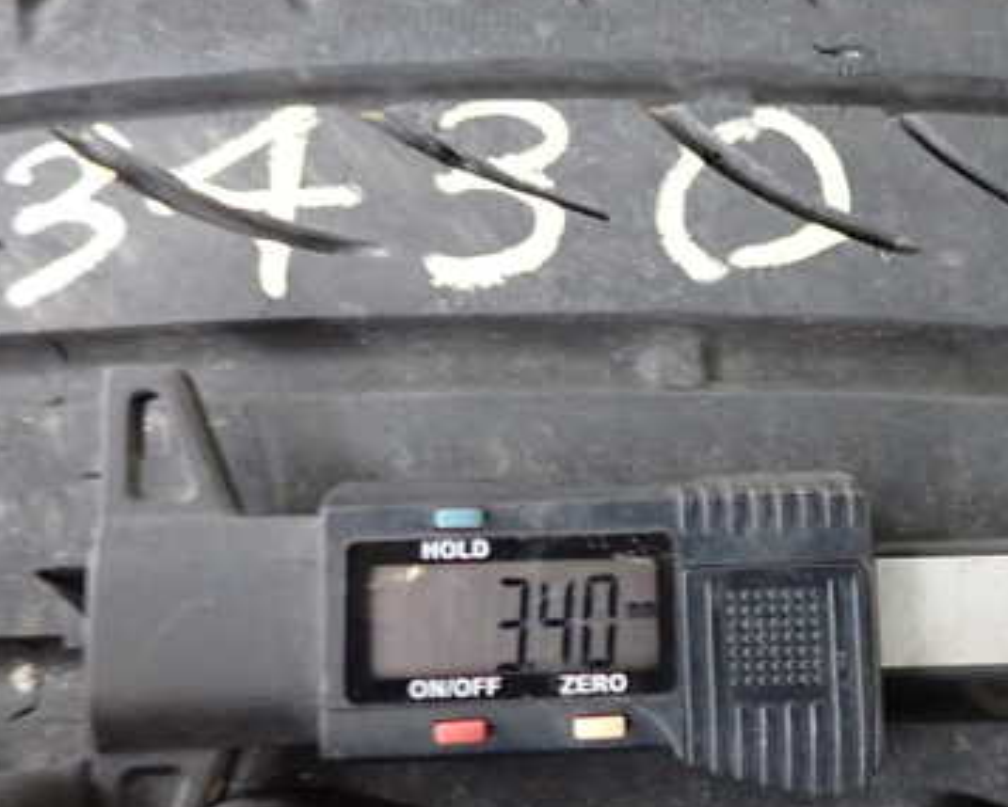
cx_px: 644
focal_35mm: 41
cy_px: 418
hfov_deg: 44.3
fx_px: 1224
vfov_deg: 36.5
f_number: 2
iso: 800
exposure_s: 1/25
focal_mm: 4.5
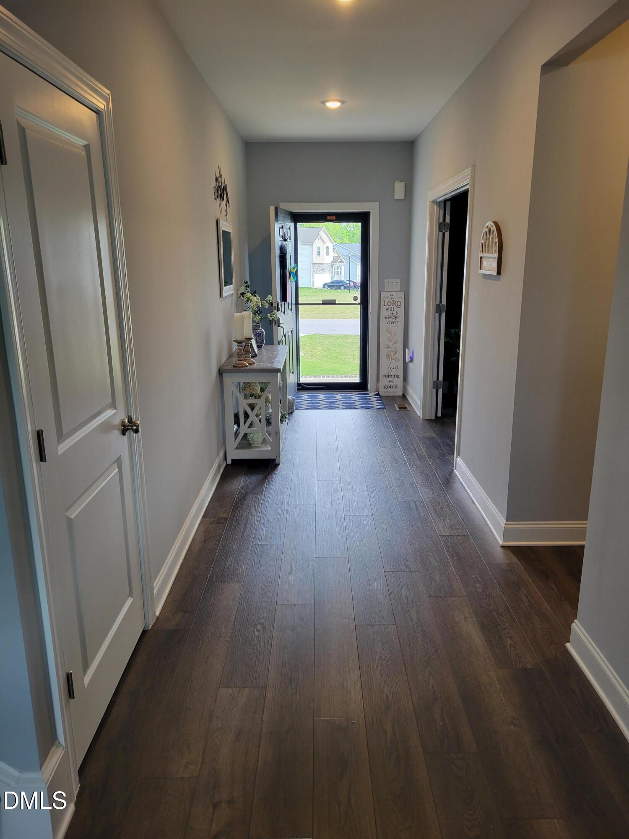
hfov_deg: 53.1
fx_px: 630
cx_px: 314
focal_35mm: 26
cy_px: 420
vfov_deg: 67.3
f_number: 1.8
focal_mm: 5.4
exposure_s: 1/120
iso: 80
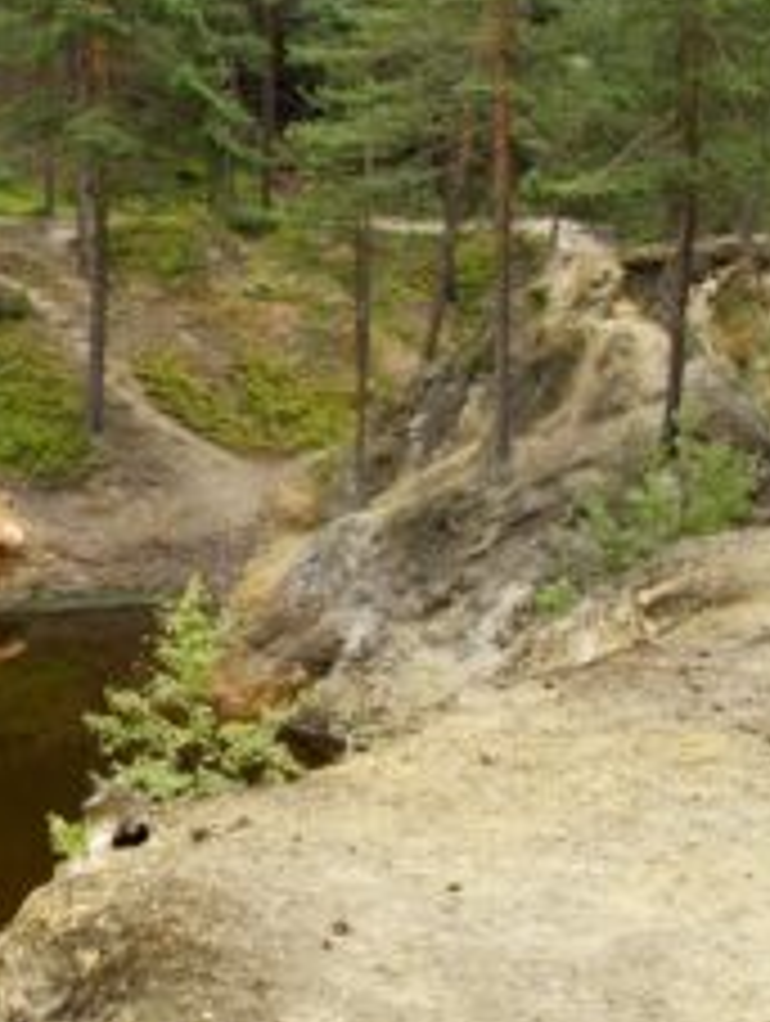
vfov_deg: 33.4
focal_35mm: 57
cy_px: 329
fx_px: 1686
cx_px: -212
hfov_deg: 23.1
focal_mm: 18
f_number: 5
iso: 100
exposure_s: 1/100
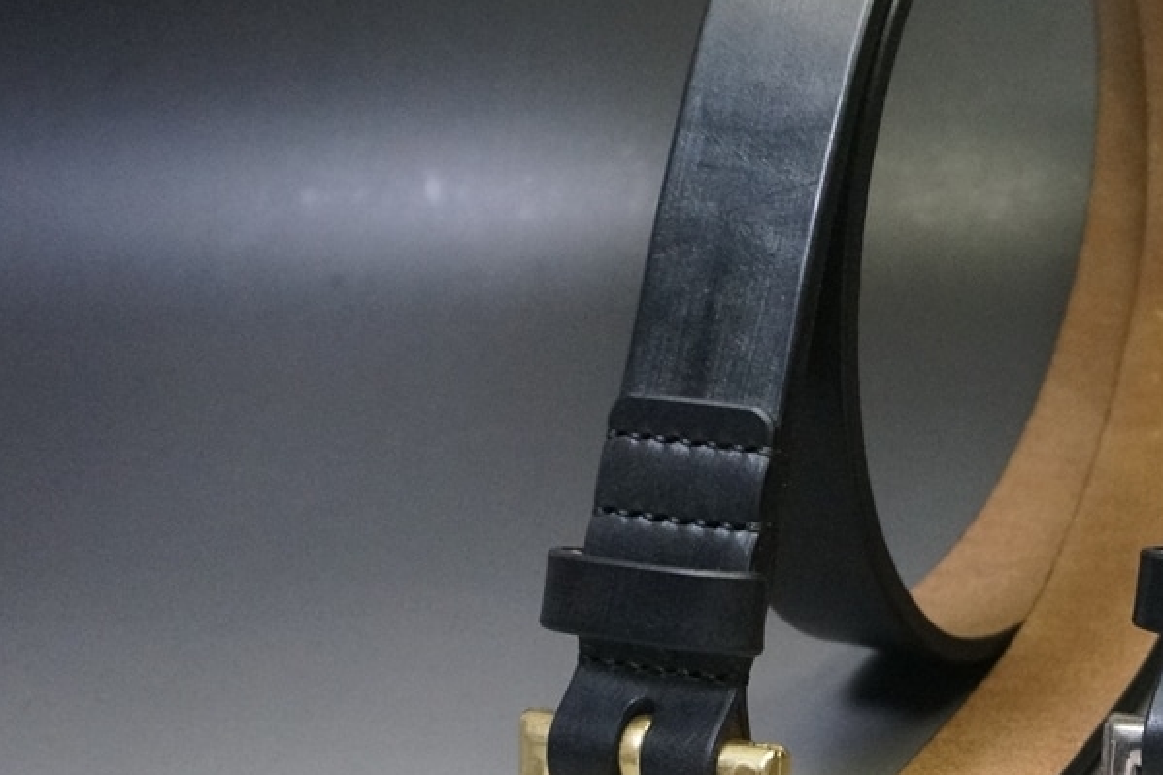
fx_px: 2519
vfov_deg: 17.5
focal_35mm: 78
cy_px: 392
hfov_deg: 24.9
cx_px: 1126
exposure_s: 1/160
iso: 3200
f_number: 4.5
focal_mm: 26
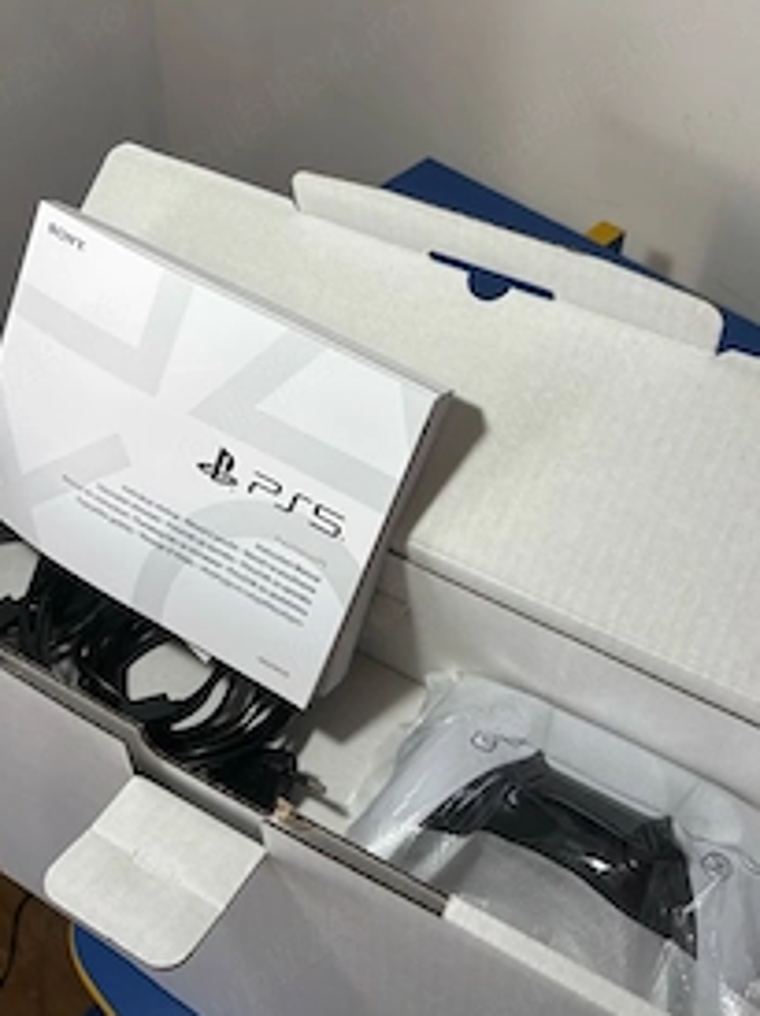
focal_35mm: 38
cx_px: 371
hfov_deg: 37.7
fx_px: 1114
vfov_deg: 48.8
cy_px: 423
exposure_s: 1/247
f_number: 1.6
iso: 40
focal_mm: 5.96
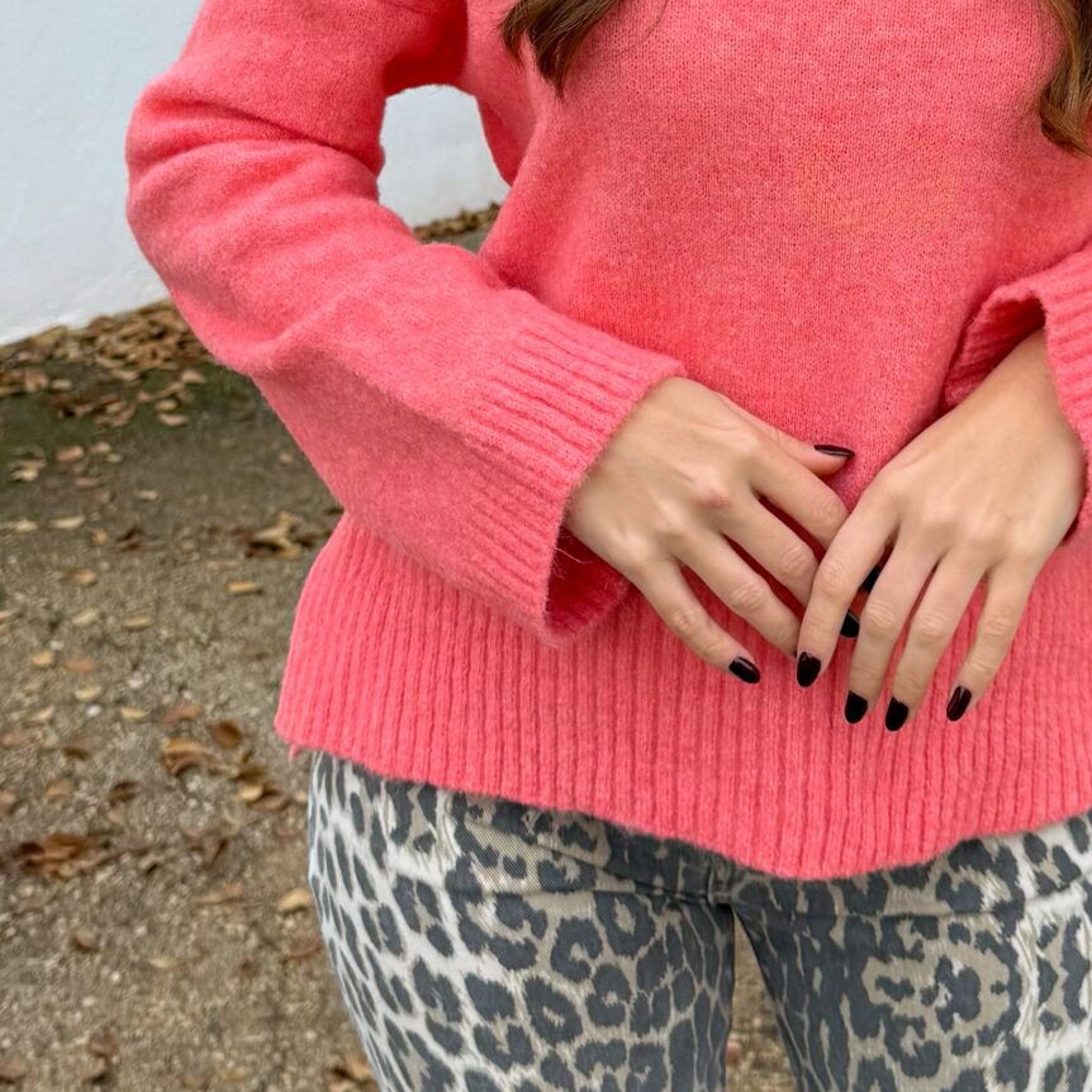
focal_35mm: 63
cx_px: 831
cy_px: 158
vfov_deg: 26.6
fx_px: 2248
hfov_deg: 26.9
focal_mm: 6.76
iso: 80
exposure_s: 1/291
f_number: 1.78
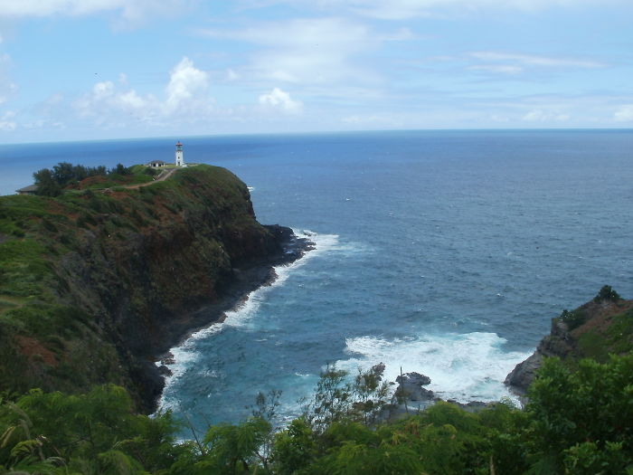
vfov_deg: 39.7
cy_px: 238
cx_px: 316
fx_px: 658
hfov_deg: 51.4
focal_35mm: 36
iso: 100
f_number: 5.6
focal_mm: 6.3
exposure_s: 1/500
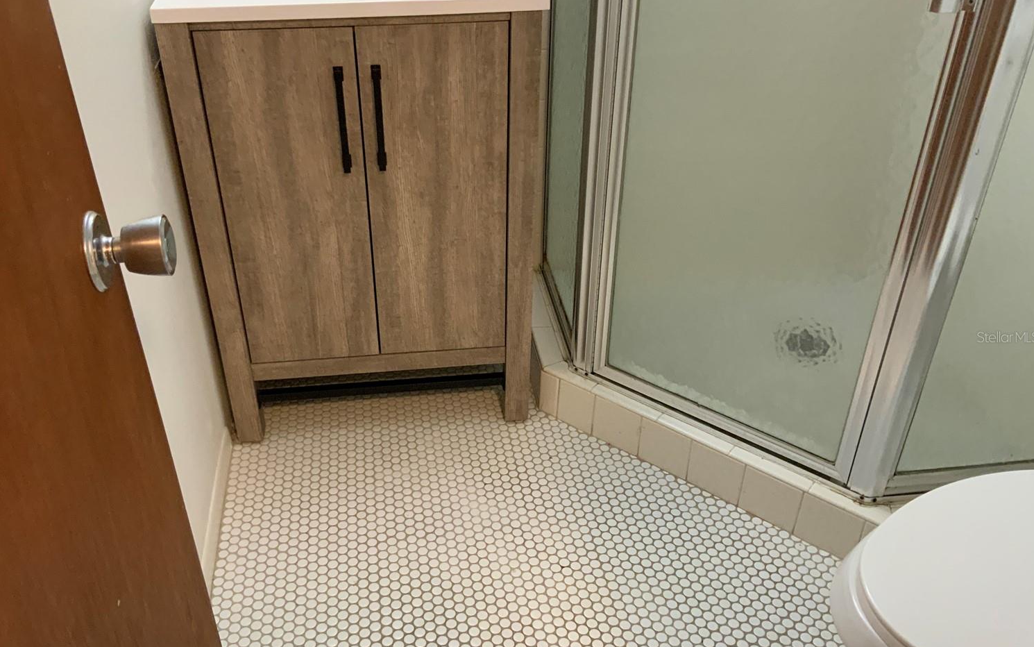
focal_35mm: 33
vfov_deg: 38.3
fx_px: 930
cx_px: 487
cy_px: 337
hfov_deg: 58.1
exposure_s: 1/60
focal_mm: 3
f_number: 1.8
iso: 250
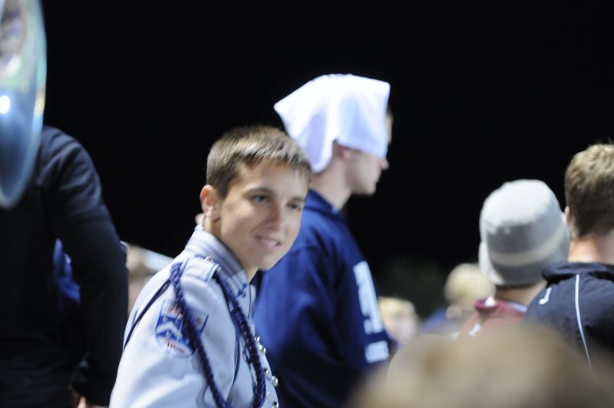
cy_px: 204
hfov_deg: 11.8
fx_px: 2963
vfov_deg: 7.9
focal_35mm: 174
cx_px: 307
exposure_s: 1/40
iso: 1600
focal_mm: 116
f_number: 2.8
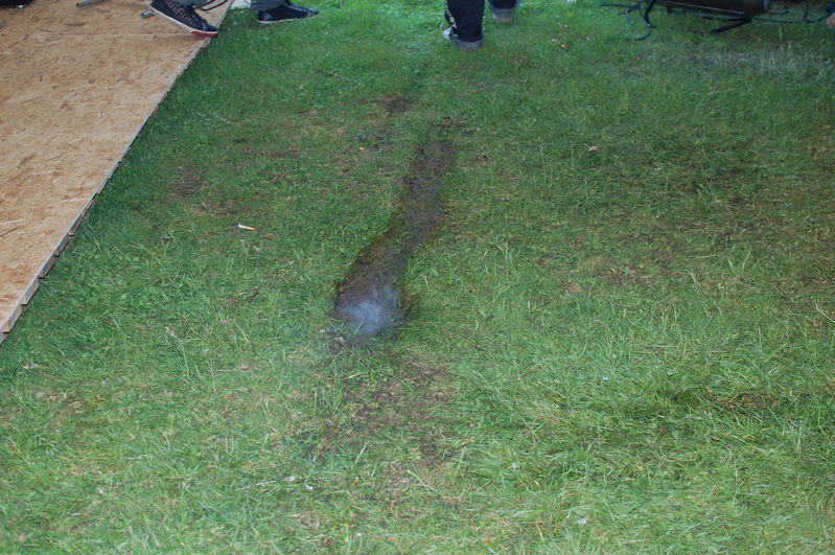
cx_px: 418
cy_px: 278
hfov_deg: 37.9
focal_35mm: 52
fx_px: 1216
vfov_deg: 25.7
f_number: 2.8
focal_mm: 35
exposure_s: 1/60
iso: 400
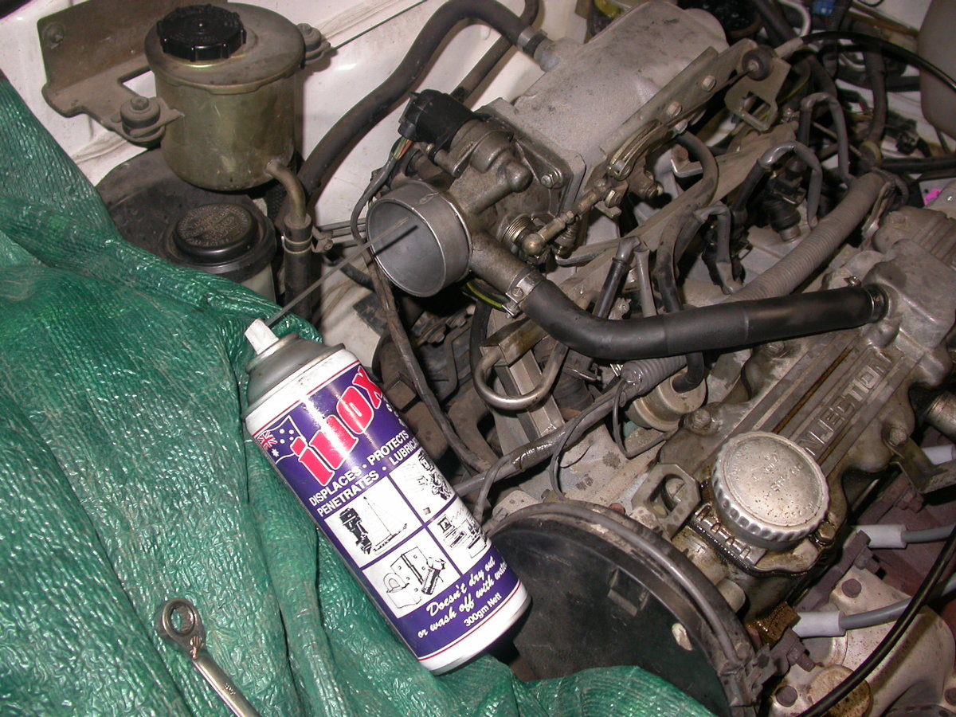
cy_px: 358
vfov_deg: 37.7
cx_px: 478
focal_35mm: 38
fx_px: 1049
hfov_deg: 49.0
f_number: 2.6
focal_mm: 7.85
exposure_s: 1/60
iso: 100
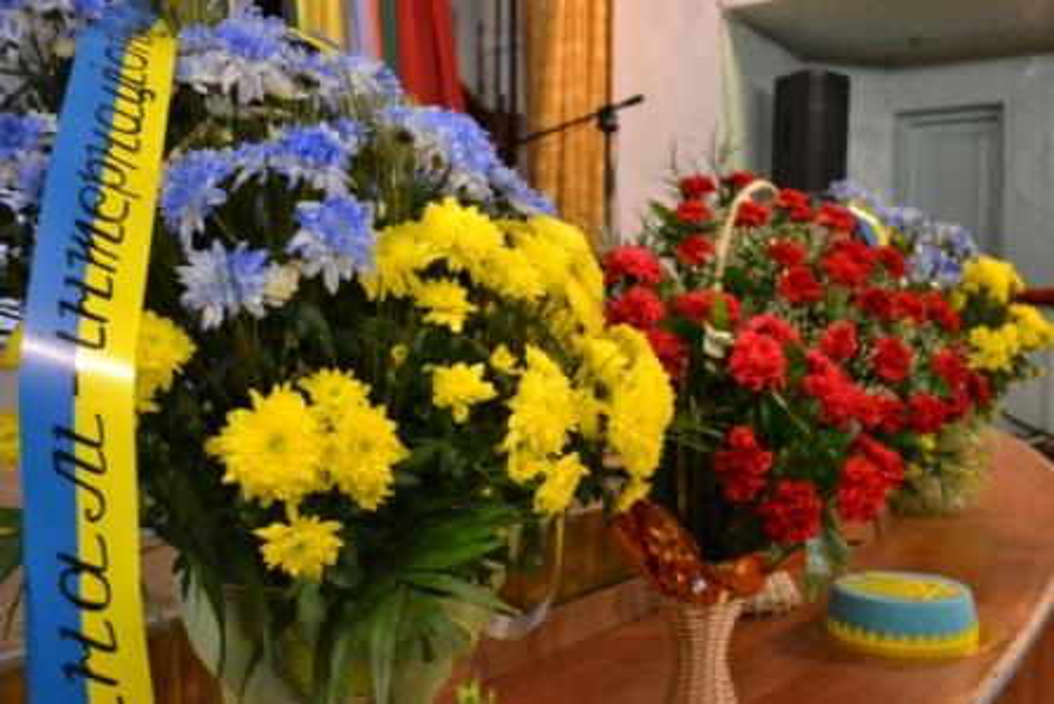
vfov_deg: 36.9
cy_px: 352
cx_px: 527
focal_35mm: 36
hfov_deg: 53.1
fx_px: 1054
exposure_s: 1/8
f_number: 4
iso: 3200
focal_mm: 24
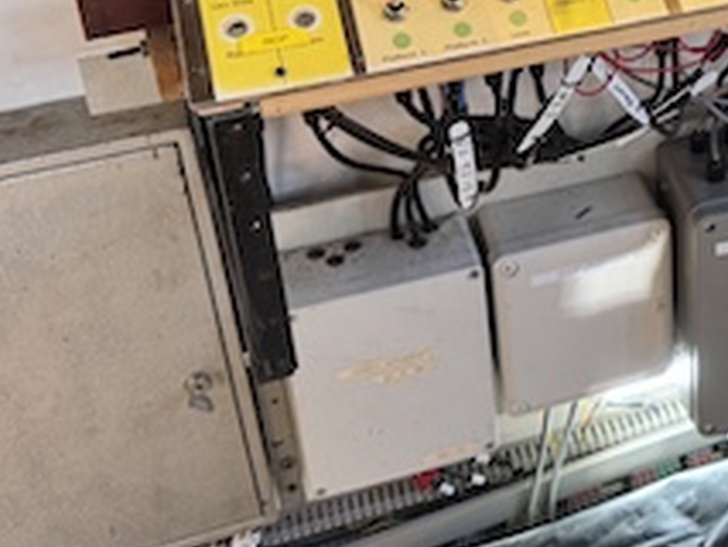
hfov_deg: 25.0
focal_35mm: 72
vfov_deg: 19.8
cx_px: 813
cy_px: -14
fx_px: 1515
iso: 160
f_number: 1.78
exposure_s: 1/50
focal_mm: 6.76
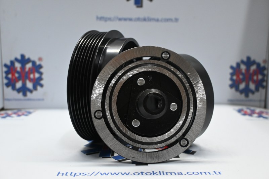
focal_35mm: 38
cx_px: 134
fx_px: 280
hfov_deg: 51.3
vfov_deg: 35.5
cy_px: 90
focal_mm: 25
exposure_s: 1/125
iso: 1600
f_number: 4.2
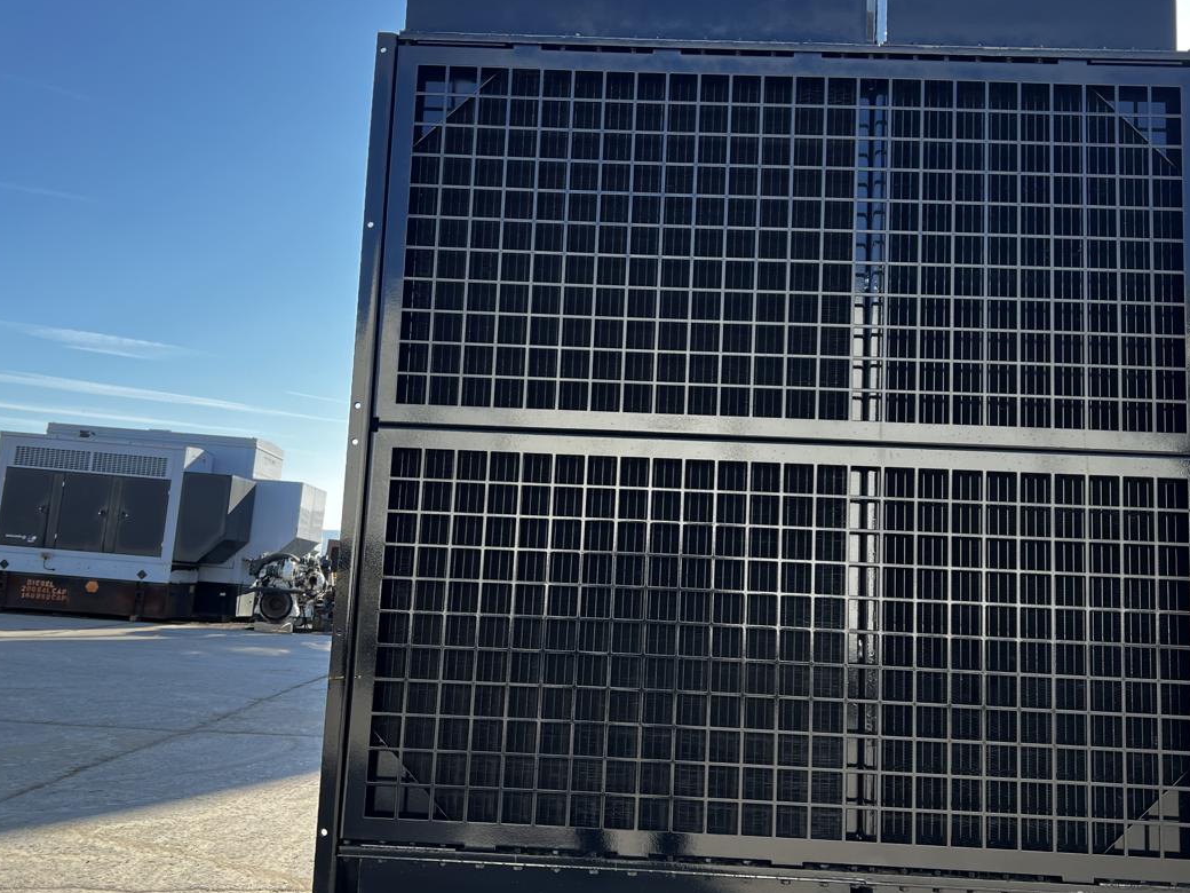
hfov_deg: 56.7
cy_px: 450
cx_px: 648
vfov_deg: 44.2
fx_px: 1100
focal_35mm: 32
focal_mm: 5.7
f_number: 1.5
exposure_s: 1/1009
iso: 50
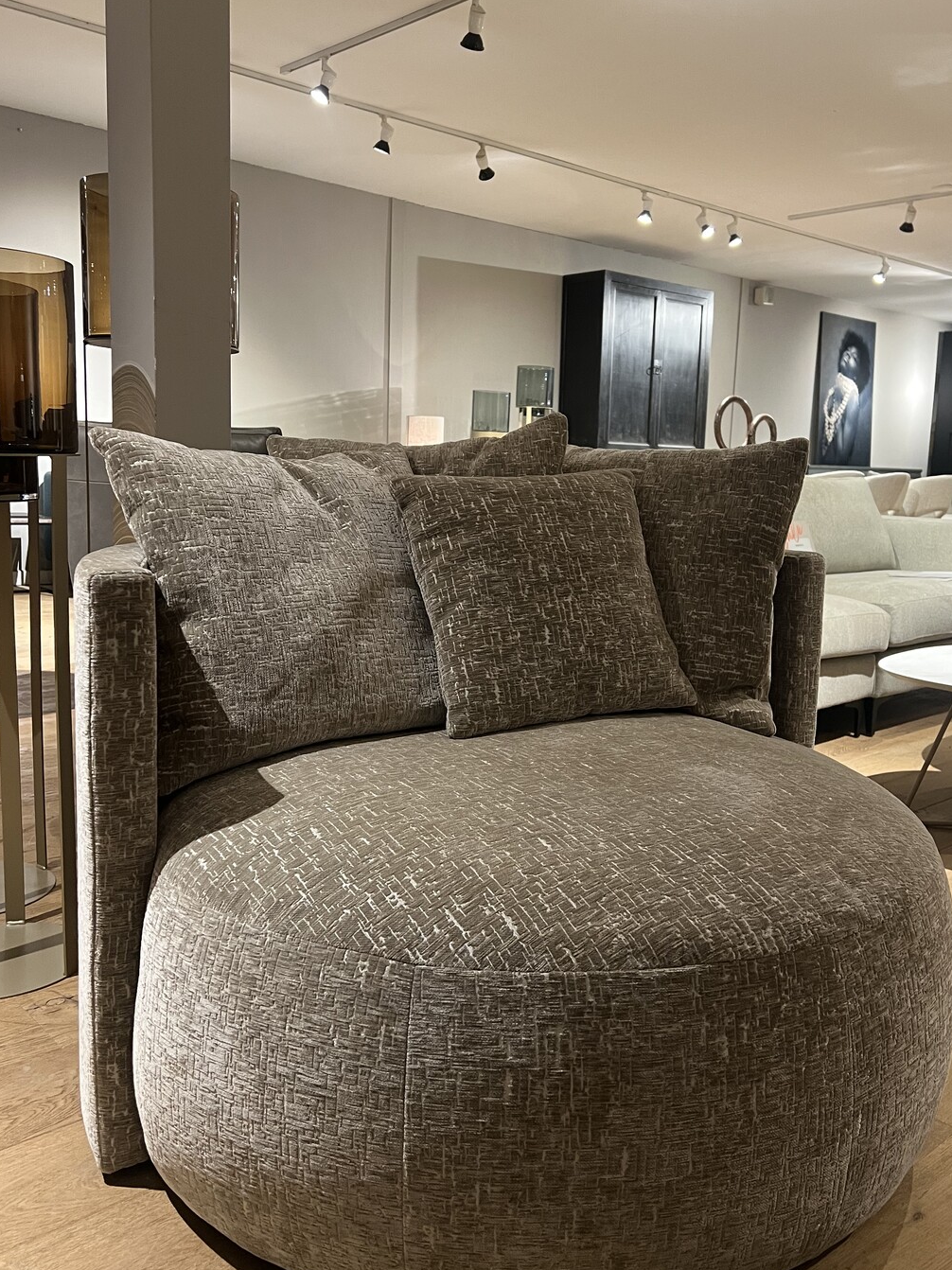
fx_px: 1137
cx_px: 532
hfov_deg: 45.3
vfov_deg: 58.3
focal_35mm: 31
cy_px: 600
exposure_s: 1/50
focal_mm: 5.7
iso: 250
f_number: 1.5
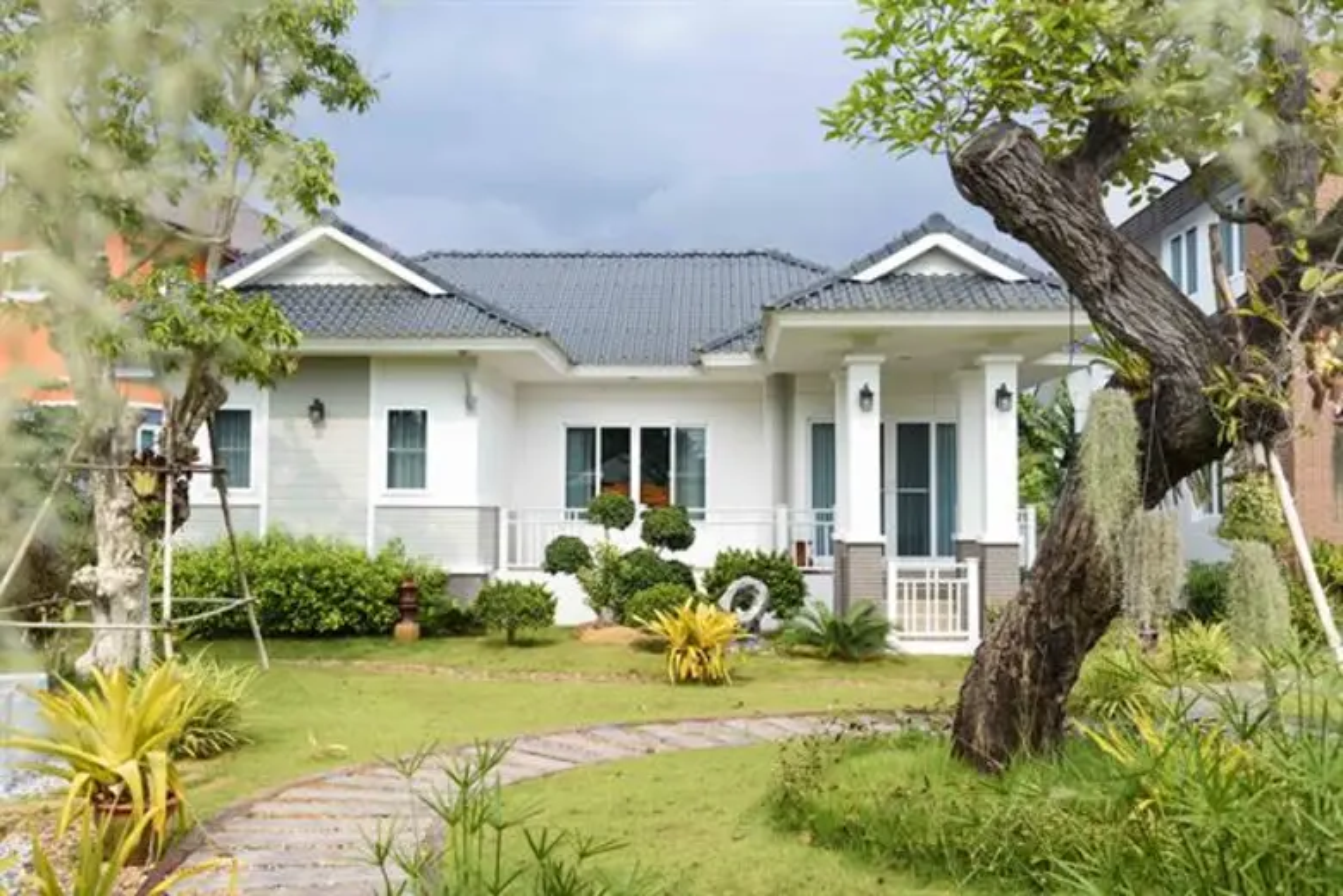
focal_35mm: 34
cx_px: 672
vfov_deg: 38.9
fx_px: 1268
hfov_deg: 55.8
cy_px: 448
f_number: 5.6
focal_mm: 34
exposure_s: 1/250
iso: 100
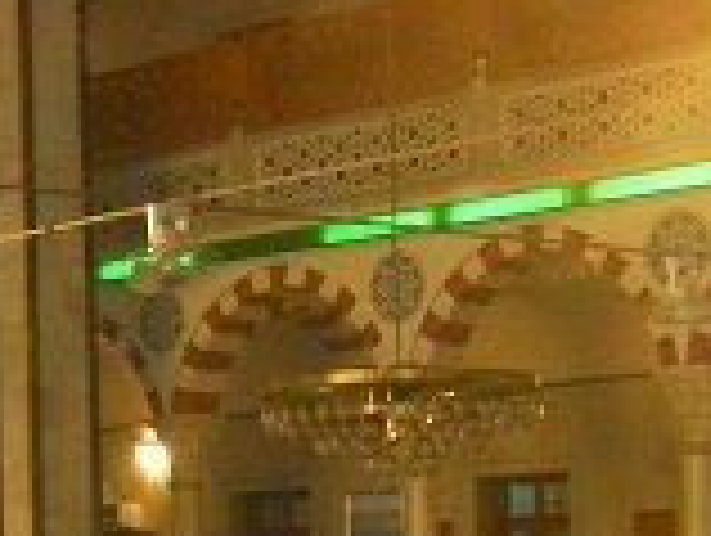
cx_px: -104
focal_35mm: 120
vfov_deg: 11.9
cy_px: 763
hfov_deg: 15.9
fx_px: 2469
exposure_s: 1/30
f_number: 3.5
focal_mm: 6.8
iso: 800
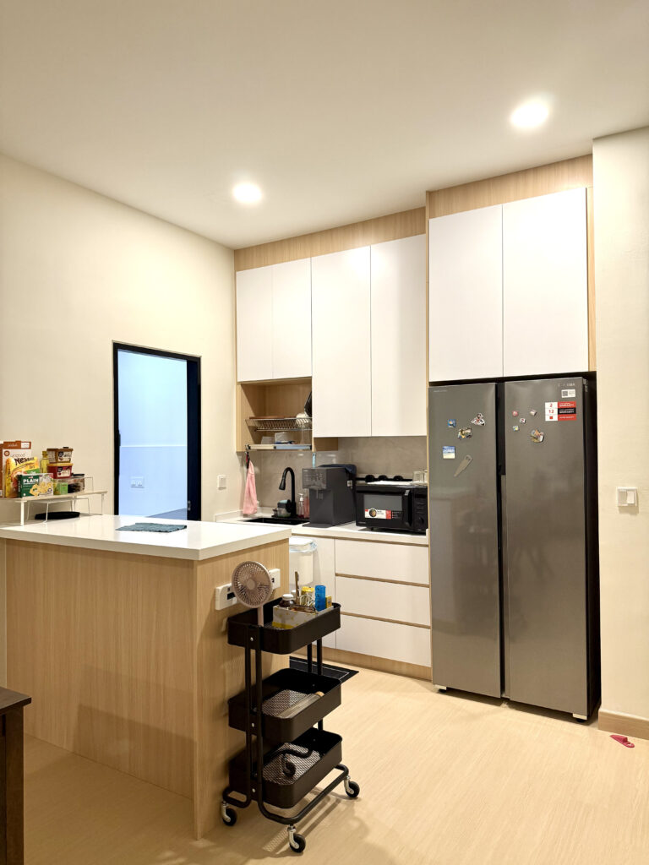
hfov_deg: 56.8
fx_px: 600
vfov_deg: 71.6
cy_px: 432
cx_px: 324
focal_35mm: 24
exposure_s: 1/100
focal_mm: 6.76
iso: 160
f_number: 1.78
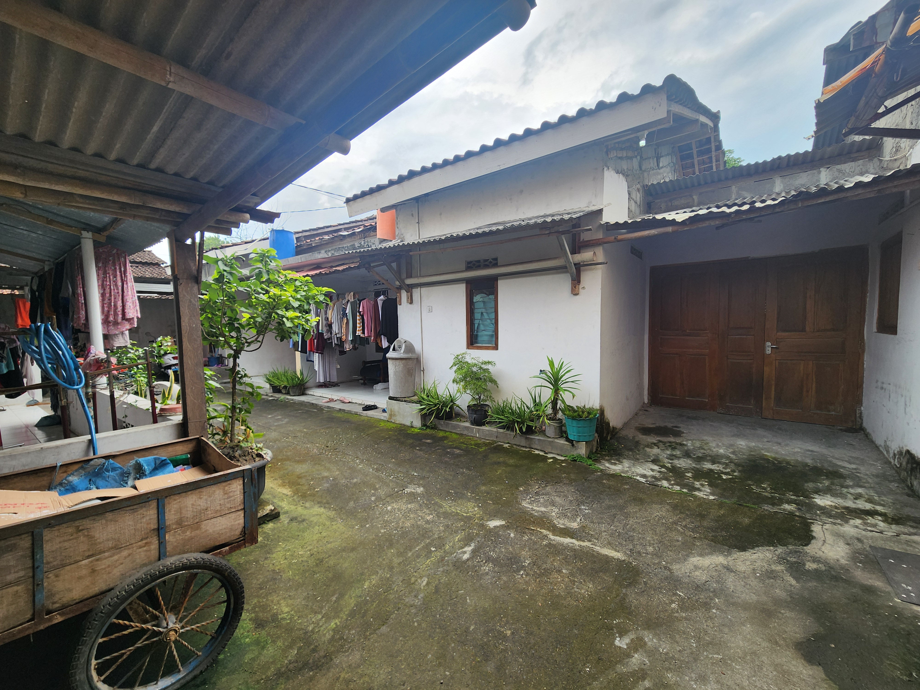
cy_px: 345
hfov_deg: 106.2
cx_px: 460
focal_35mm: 13
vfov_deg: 89.9
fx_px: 346
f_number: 2.2
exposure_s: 1/201
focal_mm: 2.2
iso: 50
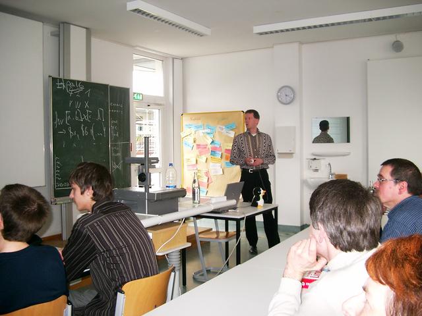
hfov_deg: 50.1
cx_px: 211
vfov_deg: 38.7
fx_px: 451
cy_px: 158
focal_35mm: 37
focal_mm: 7.6
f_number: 2.6
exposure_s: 1/60
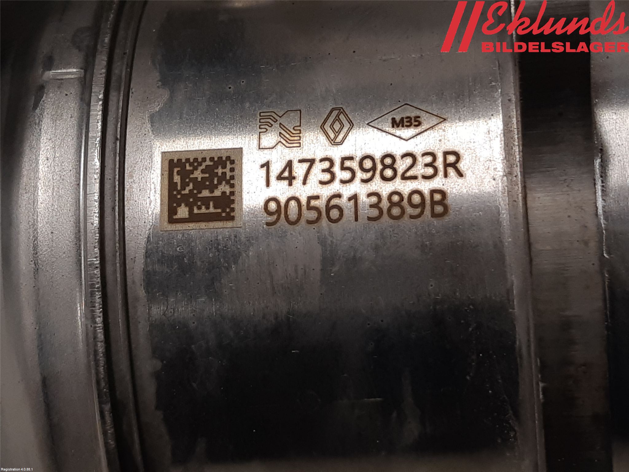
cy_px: 236
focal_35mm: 26
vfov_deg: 53.1
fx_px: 472
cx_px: 314
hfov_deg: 67.3
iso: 40
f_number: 1.7
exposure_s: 1/50
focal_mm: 3.93
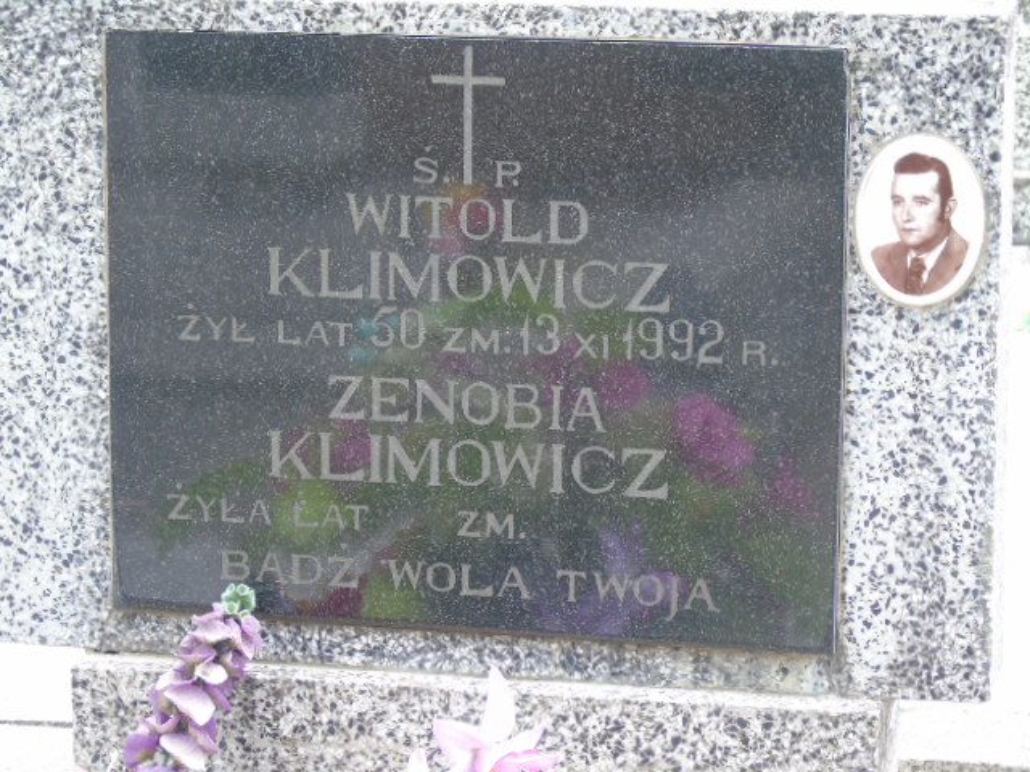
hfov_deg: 15.9
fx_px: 3690
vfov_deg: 12.0
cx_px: 515
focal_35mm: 124
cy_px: 386
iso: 160
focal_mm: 22
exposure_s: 1/30
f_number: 4.6
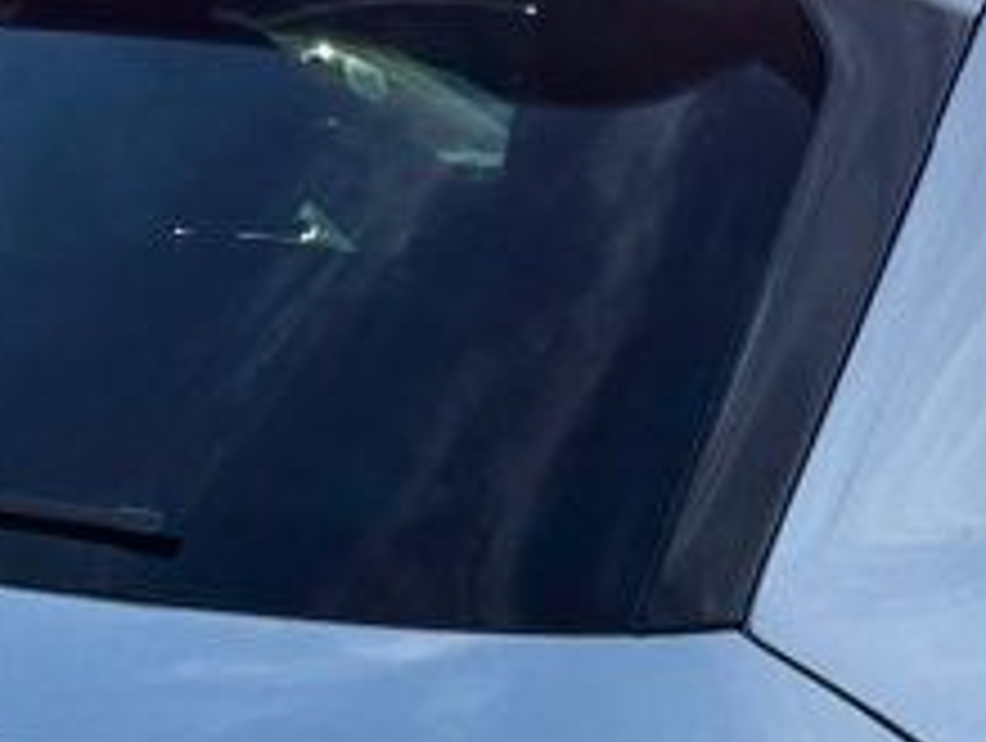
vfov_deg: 12.8
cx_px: 761
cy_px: 971
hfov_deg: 17.4
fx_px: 3195
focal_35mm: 112
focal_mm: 6.76
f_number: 1.78
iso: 100
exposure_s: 1/3279
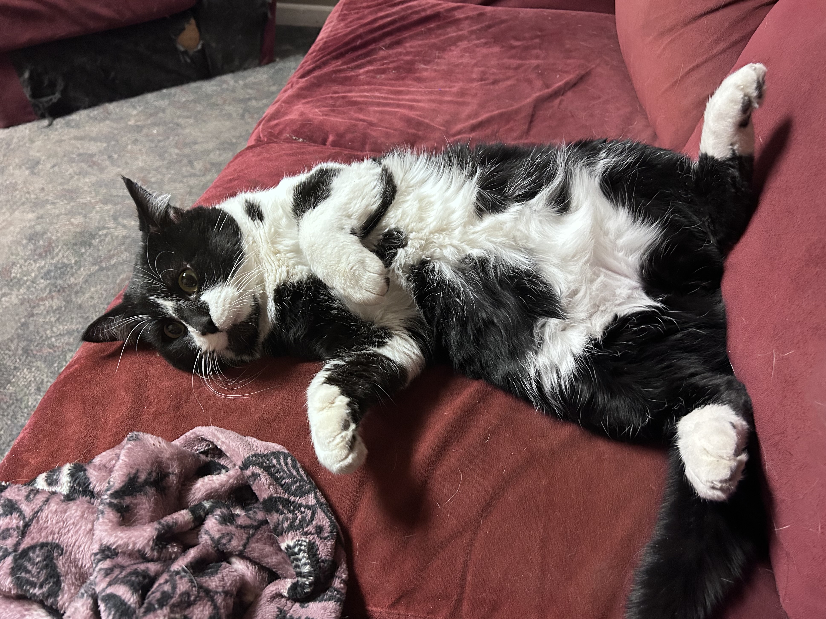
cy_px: 317
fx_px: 644
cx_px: 416
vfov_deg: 51.3
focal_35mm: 27
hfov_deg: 65.3
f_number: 1.5
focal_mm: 5.7
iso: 500
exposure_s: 1/60
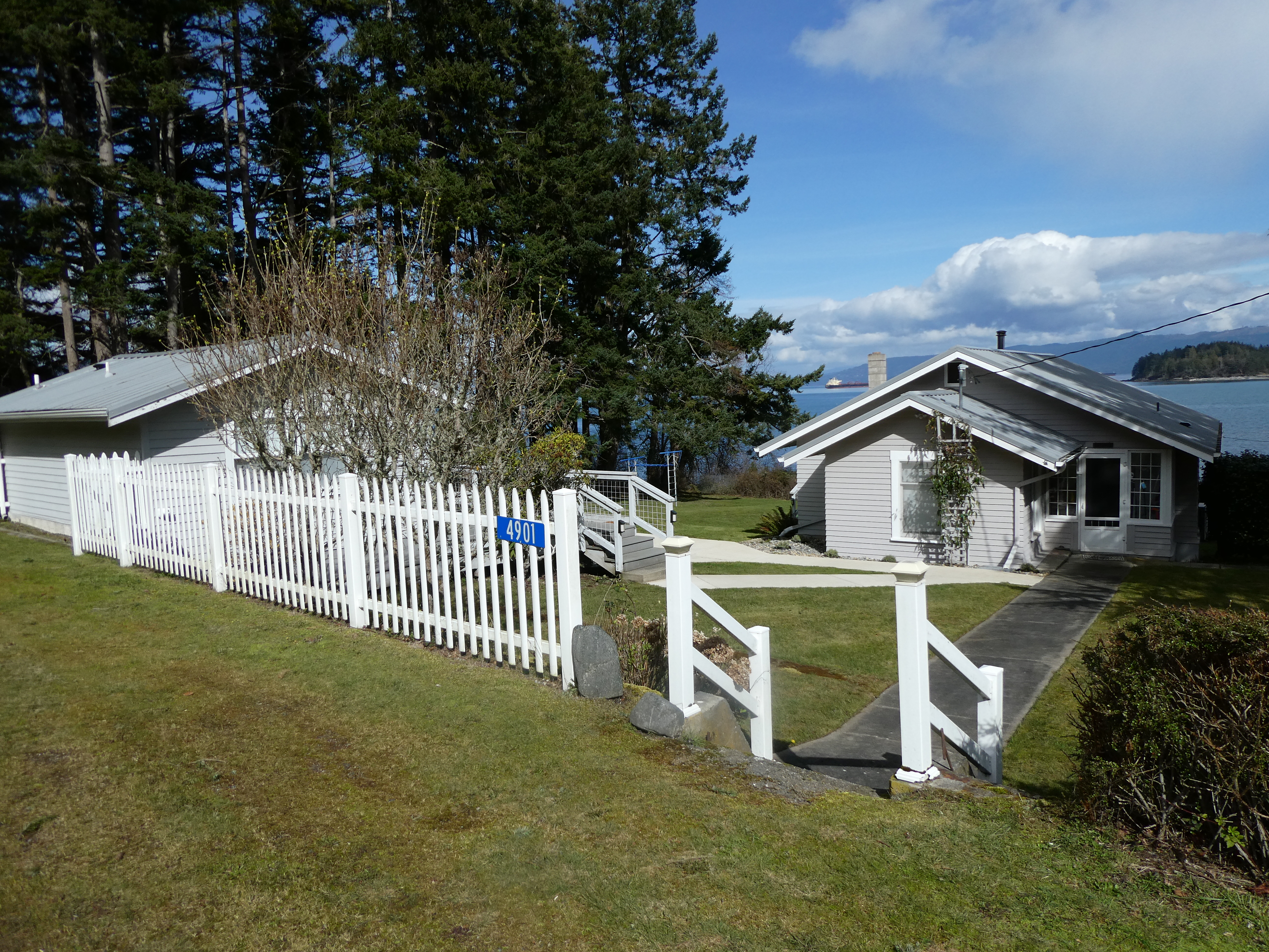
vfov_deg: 56.8
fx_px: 880
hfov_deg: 71.6
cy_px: 476
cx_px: 634
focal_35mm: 24
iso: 80
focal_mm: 4.3
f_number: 3.3
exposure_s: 1/1600
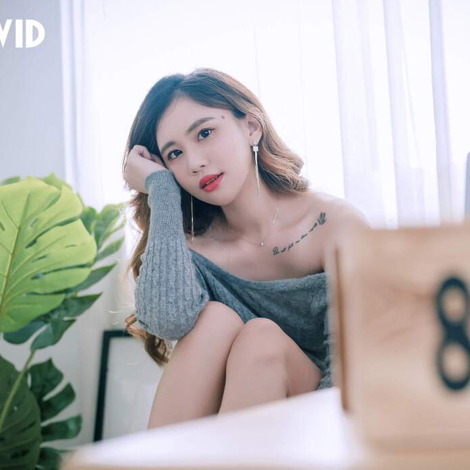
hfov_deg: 26.8
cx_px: 295
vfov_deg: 26.9
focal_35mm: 64
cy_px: 235
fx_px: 983
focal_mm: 50
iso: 320
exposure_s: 1/100
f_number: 2.5
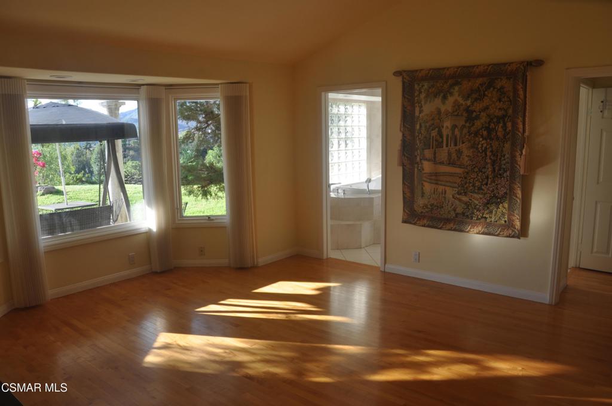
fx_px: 458
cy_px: 203
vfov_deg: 47.8
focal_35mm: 27
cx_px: 306
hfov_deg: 67.4
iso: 200
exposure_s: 1/80
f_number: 9
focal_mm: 18
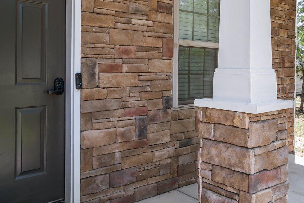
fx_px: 312
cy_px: 67
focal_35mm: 37
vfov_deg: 35.6
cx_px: 158
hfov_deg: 51.9
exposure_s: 1/160
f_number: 8
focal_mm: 17
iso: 400
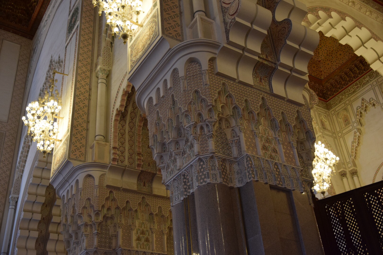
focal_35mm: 42
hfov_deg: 46.4
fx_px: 447
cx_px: 192
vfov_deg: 31.9
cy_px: 128
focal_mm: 28
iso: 1400
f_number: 3.2
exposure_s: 1/60
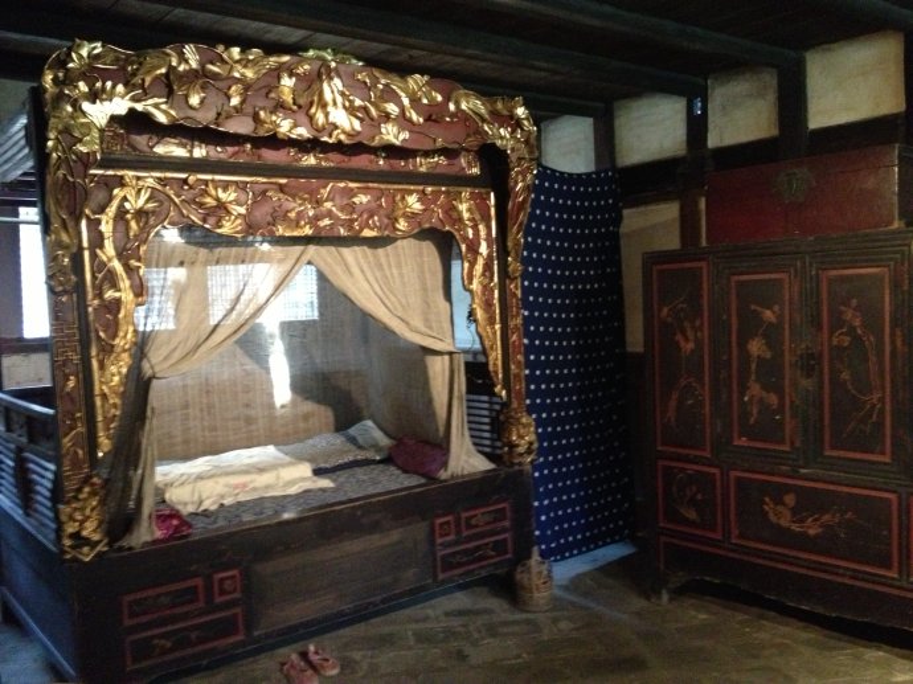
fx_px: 923
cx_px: 456
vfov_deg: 40.7
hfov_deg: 52.6
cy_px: 342
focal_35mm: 35
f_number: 2.4
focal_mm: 4.28
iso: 800
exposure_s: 1/15
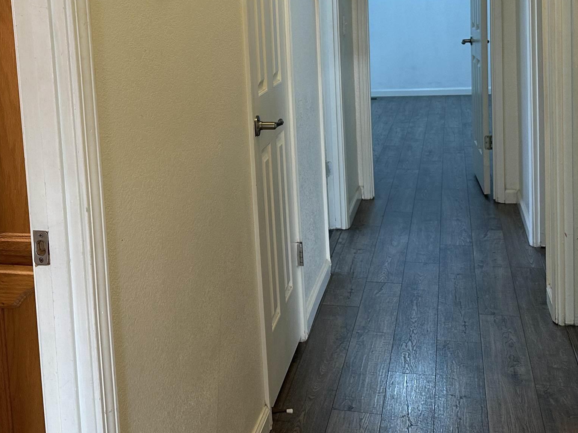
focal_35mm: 48
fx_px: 801
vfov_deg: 29.5
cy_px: 80
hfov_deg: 38.8
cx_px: 158
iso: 125
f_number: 1.78
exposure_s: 1/60
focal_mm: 6.86
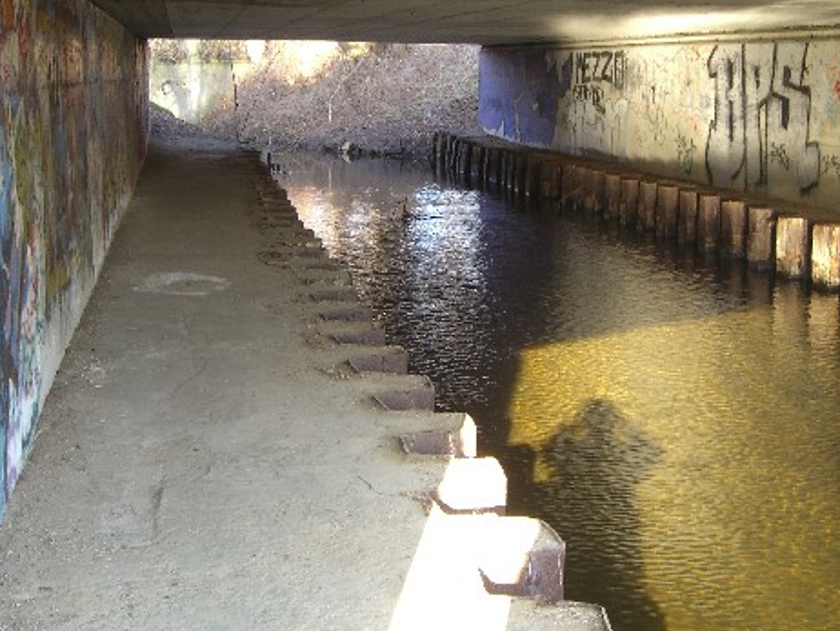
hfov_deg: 33.2
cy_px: 255
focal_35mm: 58
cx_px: 466
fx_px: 1408
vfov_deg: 25.2
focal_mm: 9.5
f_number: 3.1
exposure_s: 1/40
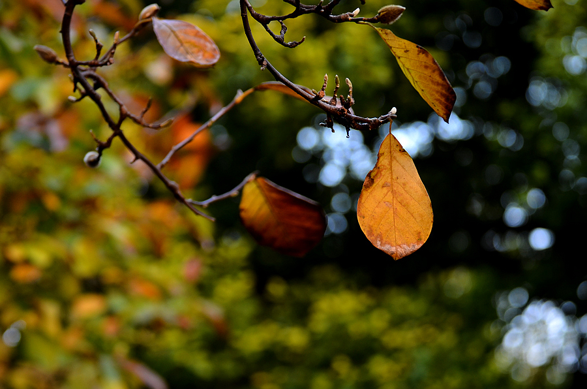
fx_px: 2245
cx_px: 294
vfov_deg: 9.9
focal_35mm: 138
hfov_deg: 14.9
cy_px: 194
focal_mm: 92
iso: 250
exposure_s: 1/50
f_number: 4.2
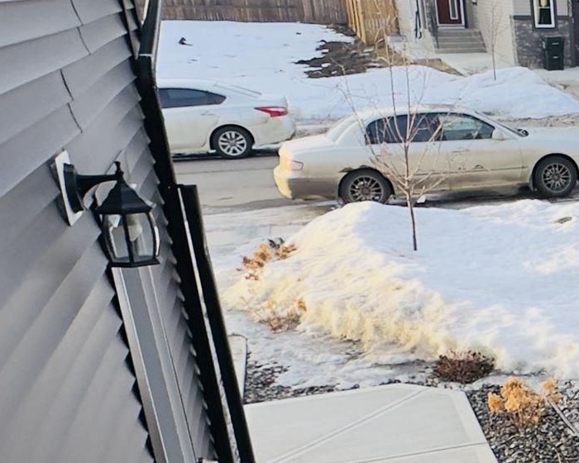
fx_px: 1028
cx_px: 842
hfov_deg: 25.0
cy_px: 341
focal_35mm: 60
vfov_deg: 25.1
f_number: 2.2
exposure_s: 1/447
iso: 40
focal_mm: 2.22
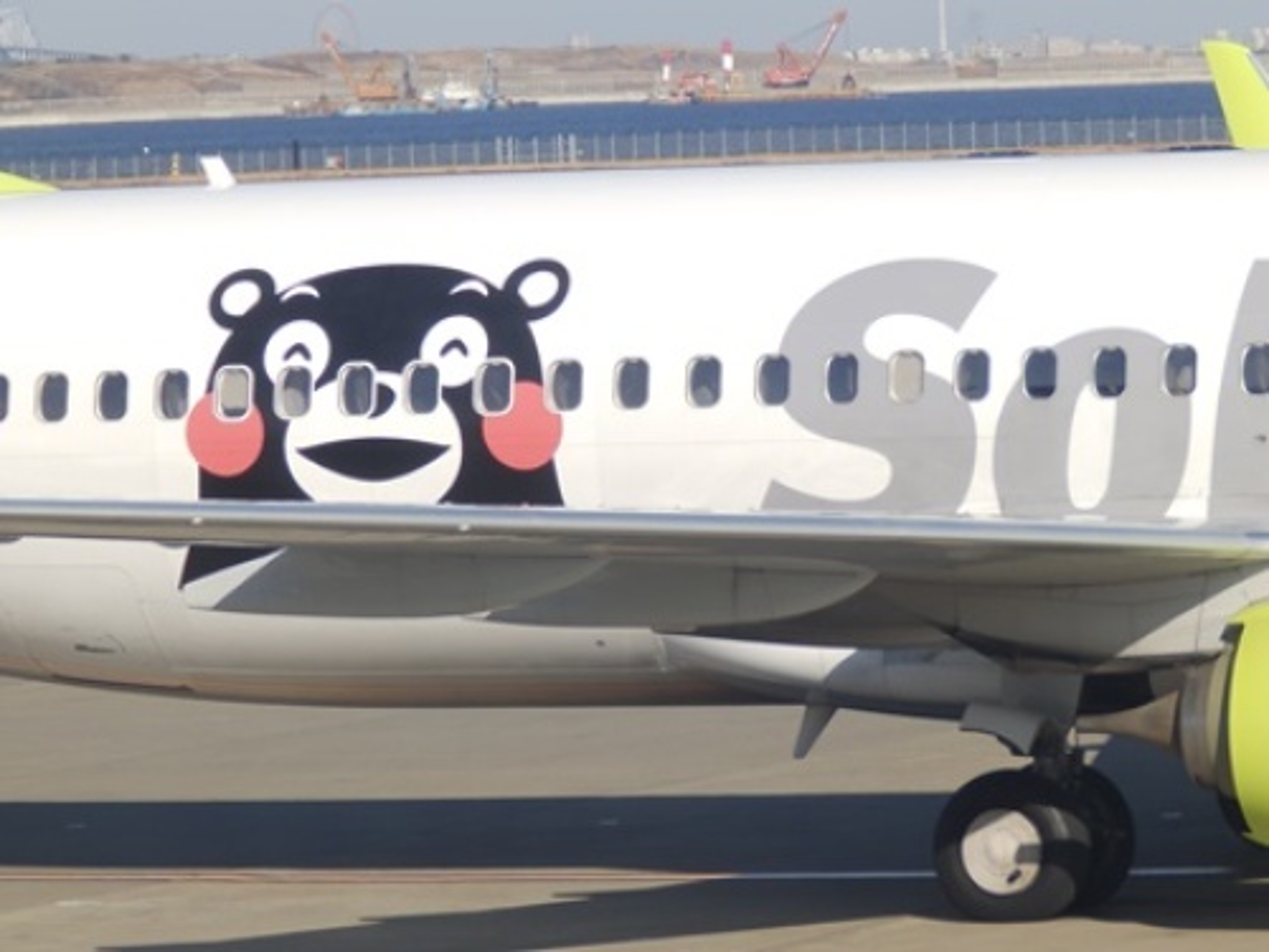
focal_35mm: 236
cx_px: 634
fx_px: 8652
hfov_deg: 8.4
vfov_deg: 6.3
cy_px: 476
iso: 80
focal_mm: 42.3
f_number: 5.1
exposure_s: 1/320
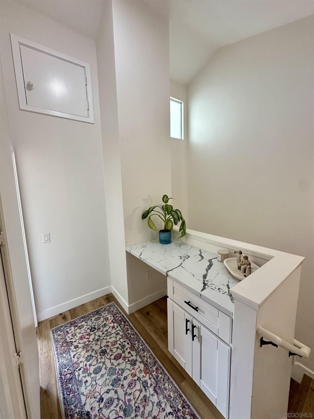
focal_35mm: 14
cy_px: 210
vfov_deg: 102.1
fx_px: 169
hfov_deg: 85.7
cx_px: 157
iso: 200
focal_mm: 2.22
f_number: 2.2
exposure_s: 1/120
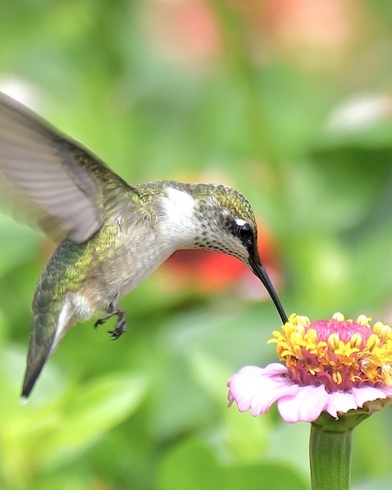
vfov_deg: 3.0
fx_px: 9228
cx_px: 188
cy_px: 245
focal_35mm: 636
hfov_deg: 2.4
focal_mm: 300
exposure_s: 1/500
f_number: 5.6
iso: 160
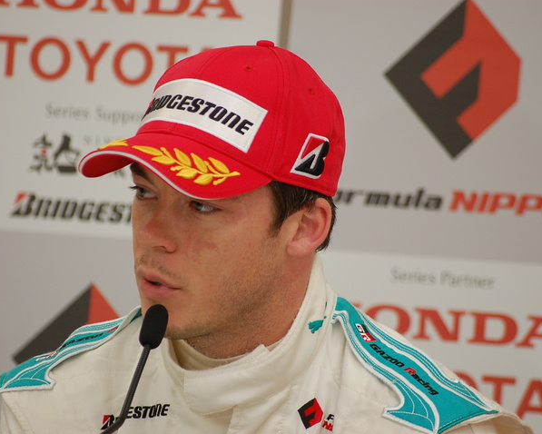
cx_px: 261
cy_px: 217
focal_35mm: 340
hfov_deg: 5.7
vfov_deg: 4.6
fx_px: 5456
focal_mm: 200
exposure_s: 1/60
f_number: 5.6
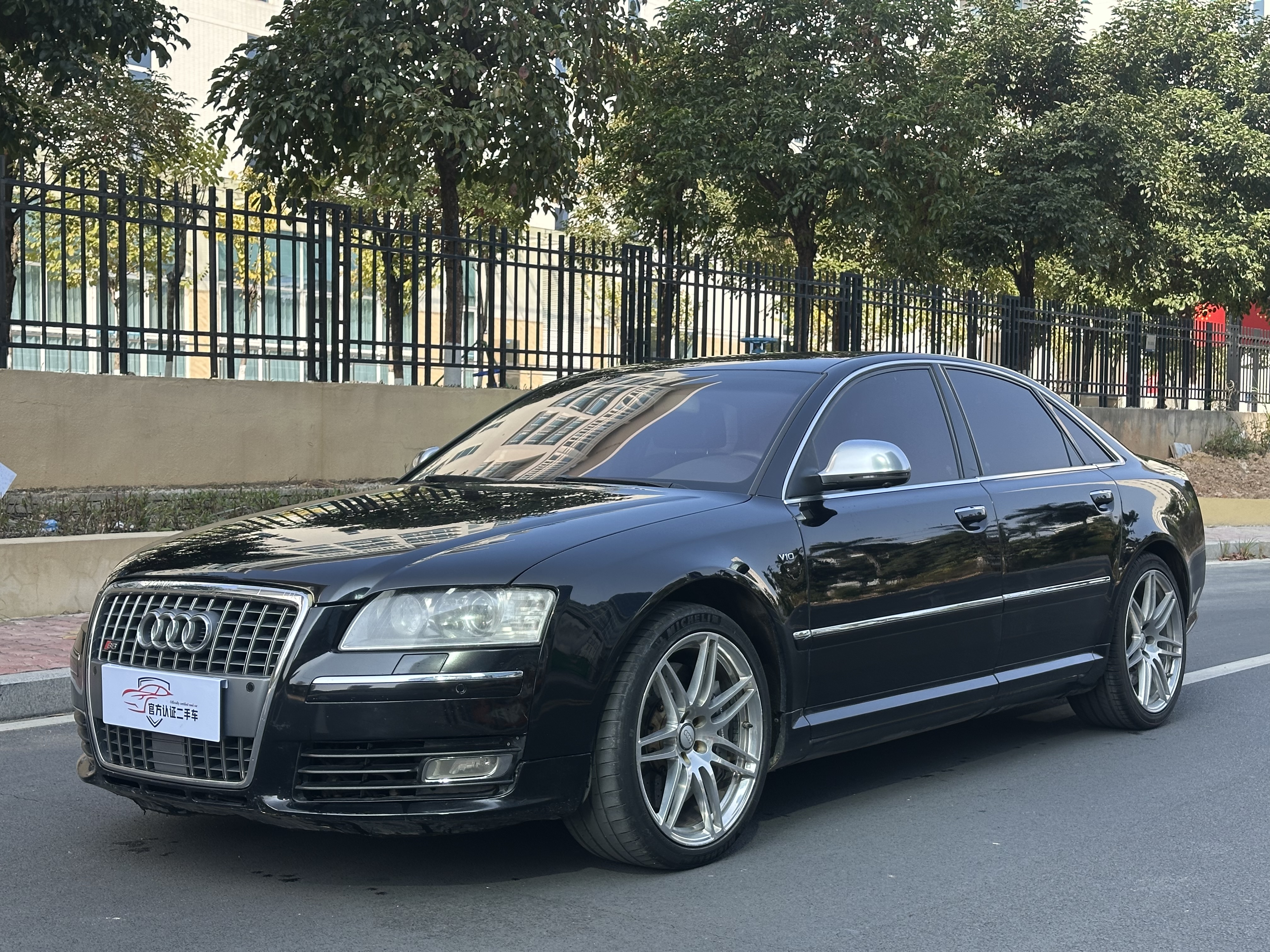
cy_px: 476
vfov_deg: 30.3
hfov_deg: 39.7
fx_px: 1761
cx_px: 635
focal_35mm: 48
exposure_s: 1/1030
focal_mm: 6.86
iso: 64
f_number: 1.78
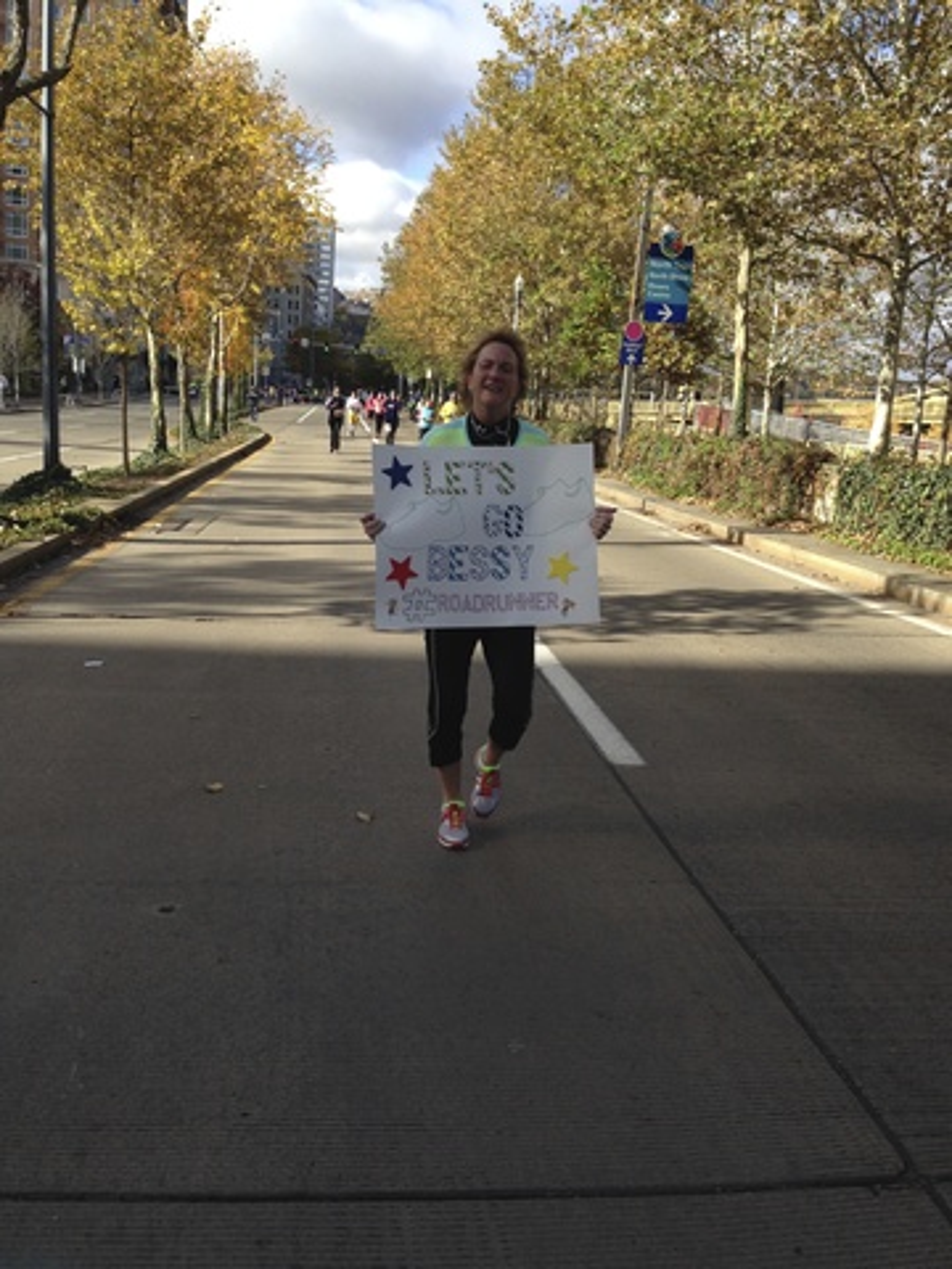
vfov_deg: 55.4
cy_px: 634
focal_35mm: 33
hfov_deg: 42.9
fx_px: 1210
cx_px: 476
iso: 50
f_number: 2.4
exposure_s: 1/809
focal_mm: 4.12
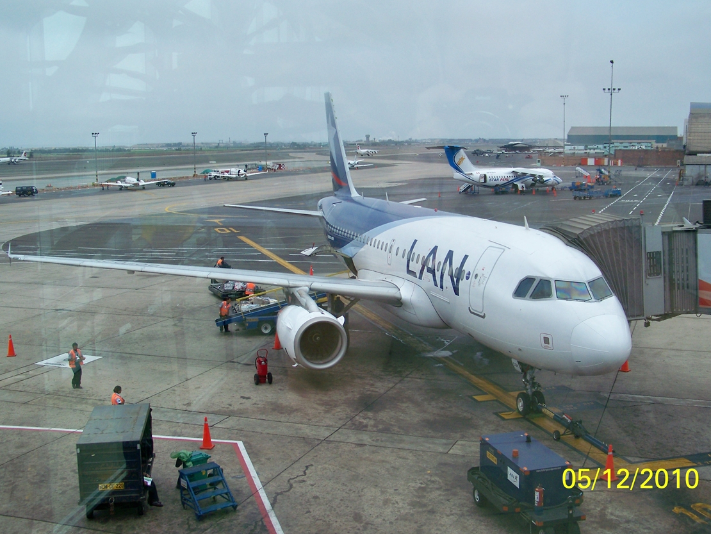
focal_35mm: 40
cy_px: 263
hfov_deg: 46.8
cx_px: 373
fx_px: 822
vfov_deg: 36.0
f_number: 2.8
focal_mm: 6.75
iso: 80
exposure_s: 1/500
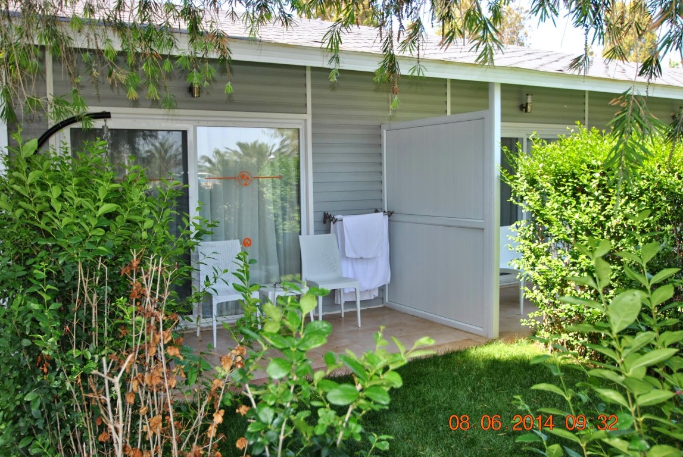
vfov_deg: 41.8
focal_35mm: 32
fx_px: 598
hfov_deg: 59.4
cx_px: 342
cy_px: 228
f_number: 4.5
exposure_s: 1/125
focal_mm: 21
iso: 100
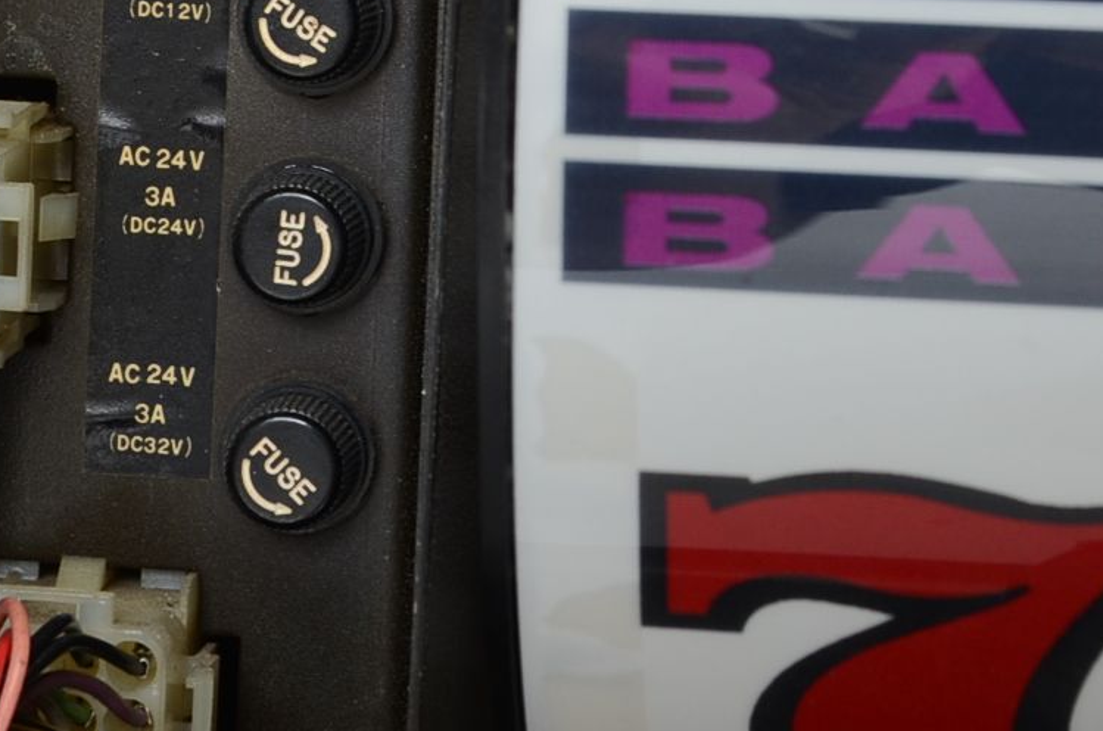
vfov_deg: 9.0
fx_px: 4525
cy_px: -330
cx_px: 381
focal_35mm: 148
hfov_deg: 13.9
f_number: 5.6
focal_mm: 30
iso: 200
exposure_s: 1/100
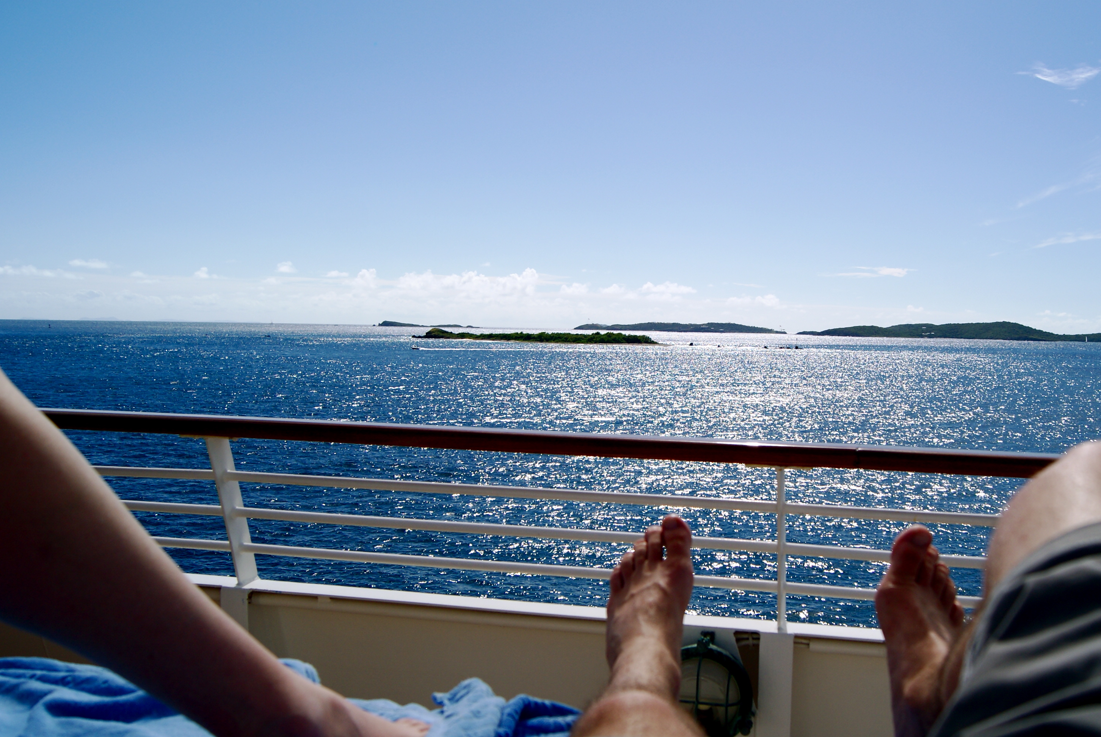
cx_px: 680
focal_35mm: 36
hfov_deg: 52.6
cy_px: 398
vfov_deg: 36.9
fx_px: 1102
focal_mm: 18
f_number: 5
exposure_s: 1/2000
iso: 100
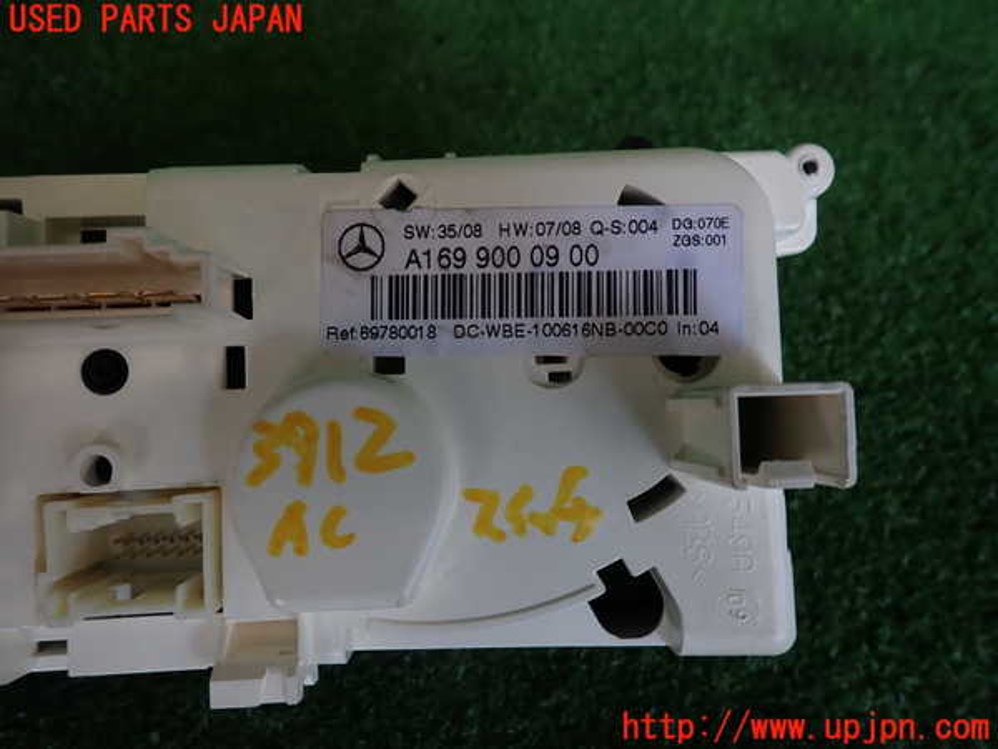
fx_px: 721
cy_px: 374
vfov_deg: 54.9
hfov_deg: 69.4
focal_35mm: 25
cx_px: 499
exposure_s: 1/80
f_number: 2
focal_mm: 4.5
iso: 100
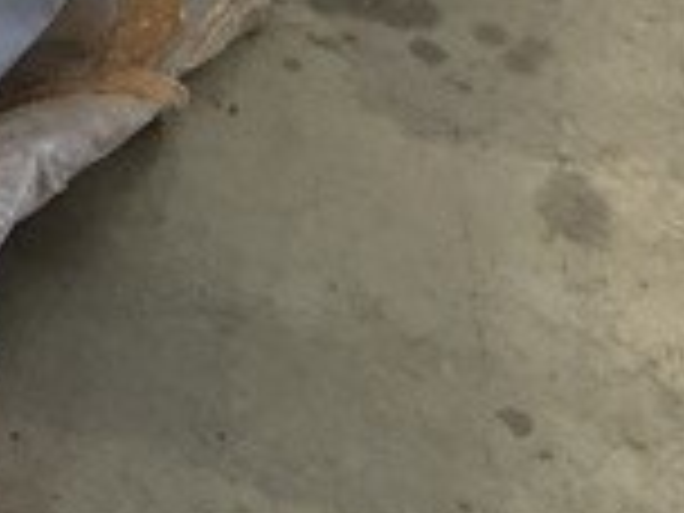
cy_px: -364
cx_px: -716
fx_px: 2411
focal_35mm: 122
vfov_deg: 11.4
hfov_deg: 13.6
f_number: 1.8
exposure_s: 1/60
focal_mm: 3
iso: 64
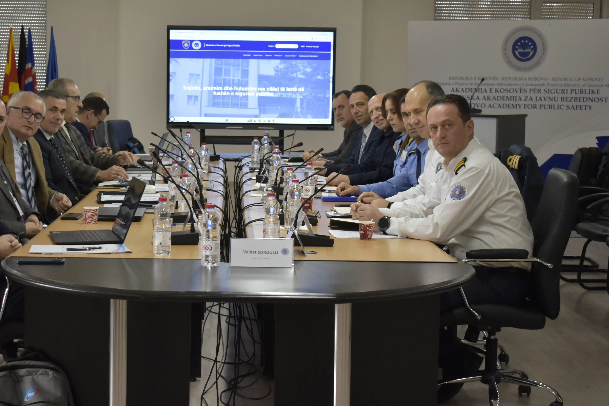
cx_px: 231
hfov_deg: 27.3
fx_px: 1252
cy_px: 214
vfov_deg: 18.4
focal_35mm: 74
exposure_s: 1/125
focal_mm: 38
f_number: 4.8
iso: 1000
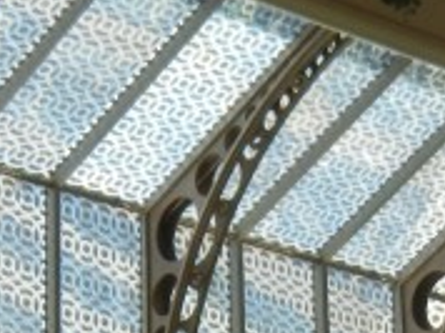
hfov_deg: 10.1
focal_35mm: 196
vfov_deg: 7.5
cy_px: 346
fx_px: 2516
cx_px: 252
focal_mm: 6.2
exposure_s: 1/310
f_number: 3.6
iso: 160
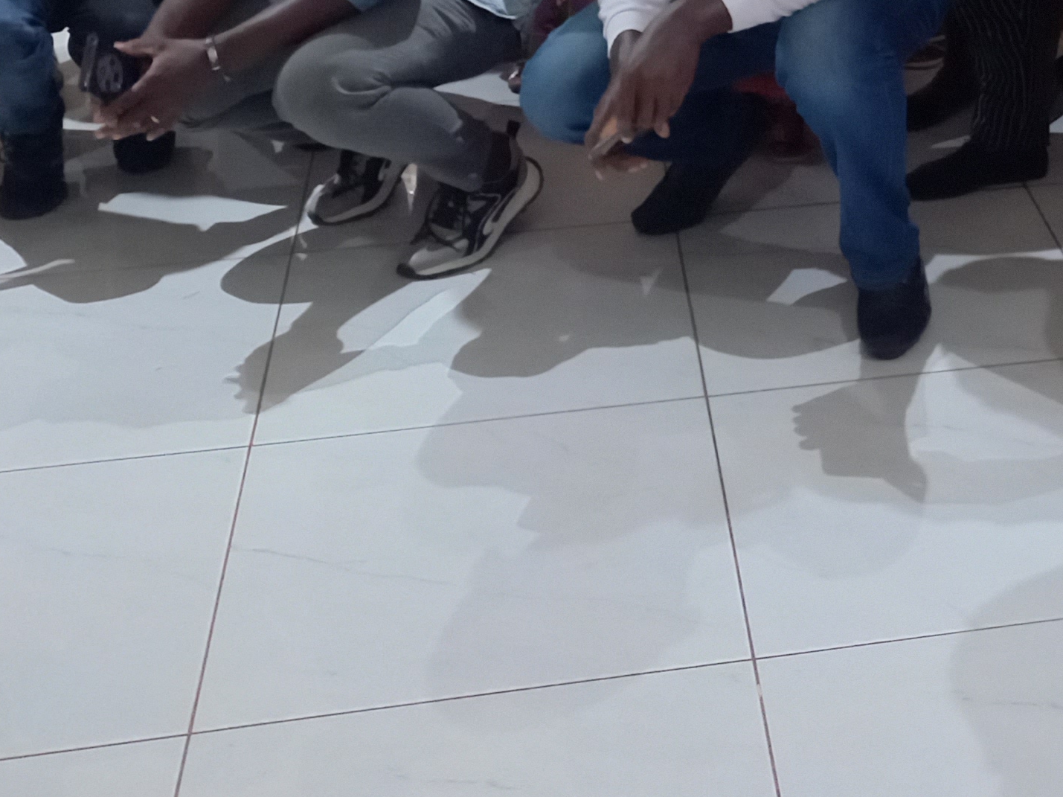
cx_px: 1039
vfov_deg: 19.5
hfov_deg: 26.4
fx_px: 2149
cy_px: -220
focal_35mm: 70
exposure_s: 1/25
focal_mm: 4.65
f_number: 1.8
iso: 640
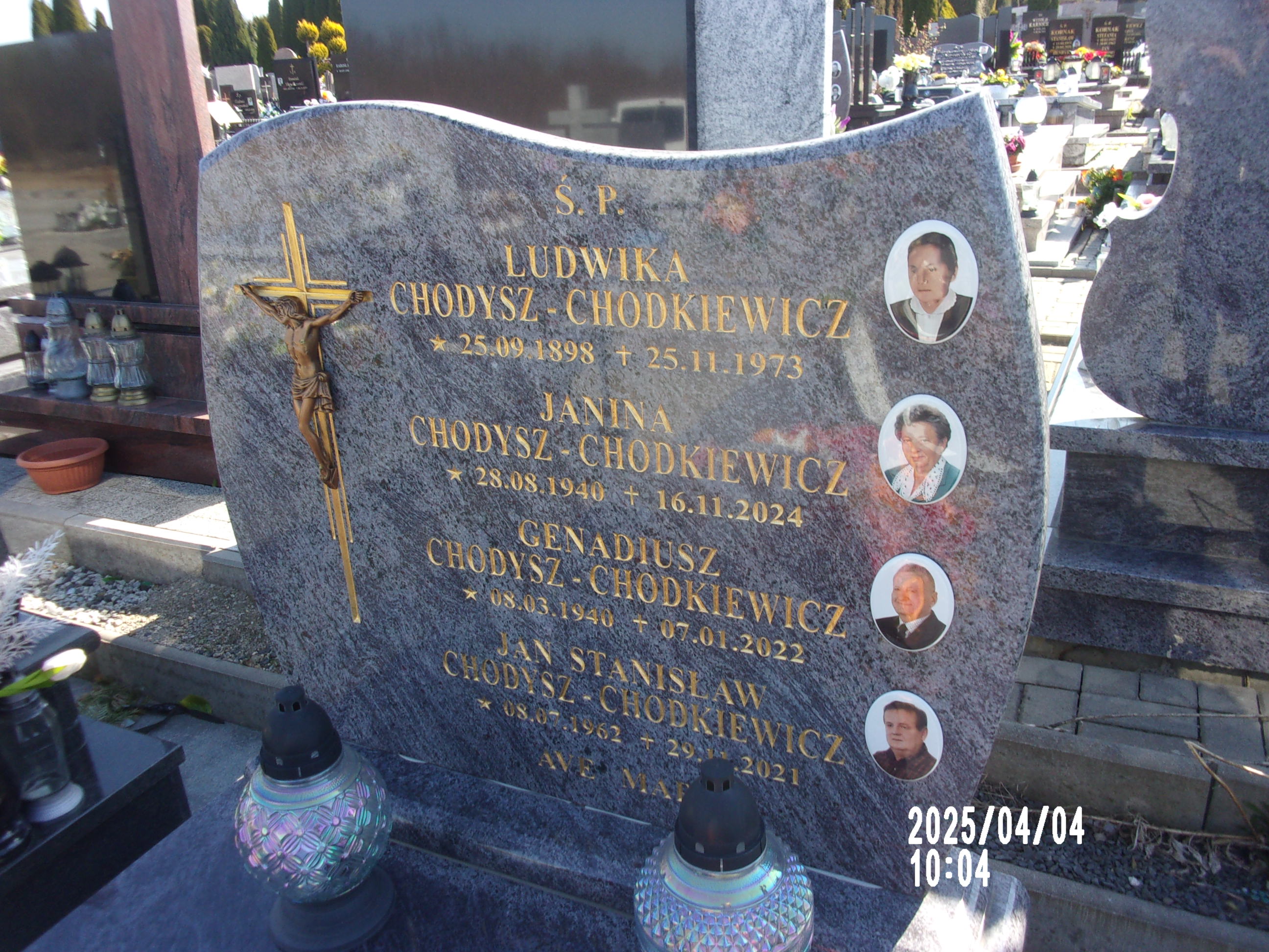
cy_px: 476
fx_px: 1026
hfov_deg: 63.4
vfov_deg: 49.7
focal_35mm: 28
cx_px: 634
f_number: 3.9
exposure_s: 1/170
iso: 80
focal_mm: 5.1
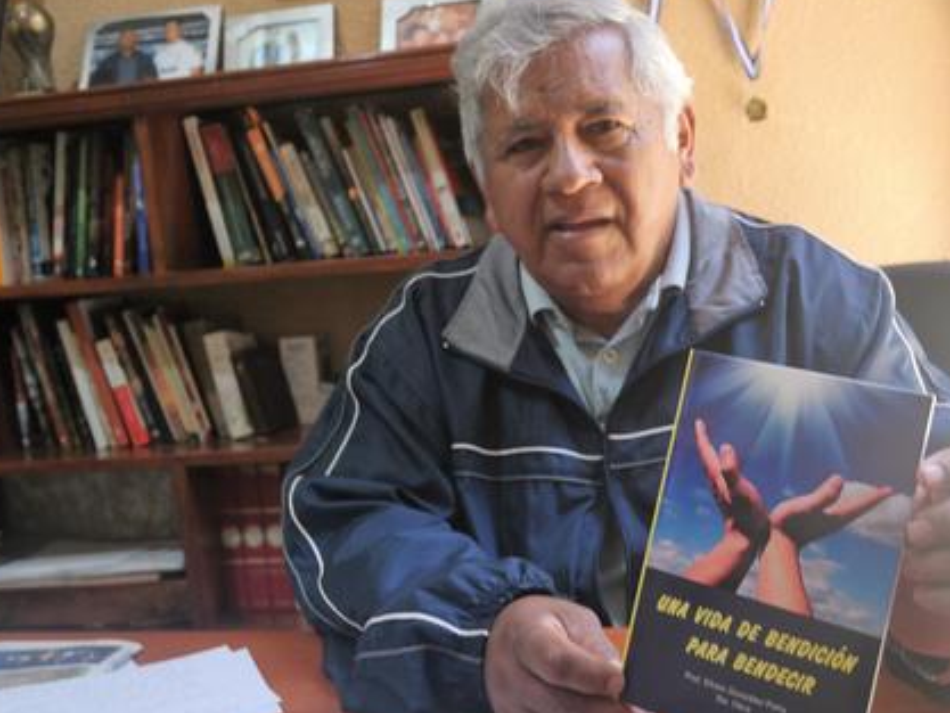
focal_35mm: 38
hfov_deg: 48.8
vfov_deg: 37.7
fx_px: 1043
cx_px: 535
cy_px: 347
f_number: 3.5
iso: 400
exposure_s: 1/40
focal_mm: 22
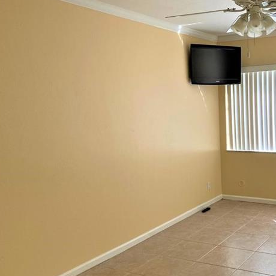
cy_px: 151
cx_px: 235
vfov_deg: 41.8
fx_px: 361
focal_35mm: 40
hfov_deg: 39.5
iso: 80
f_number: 1.8
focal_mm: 4.25
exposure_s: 1/122
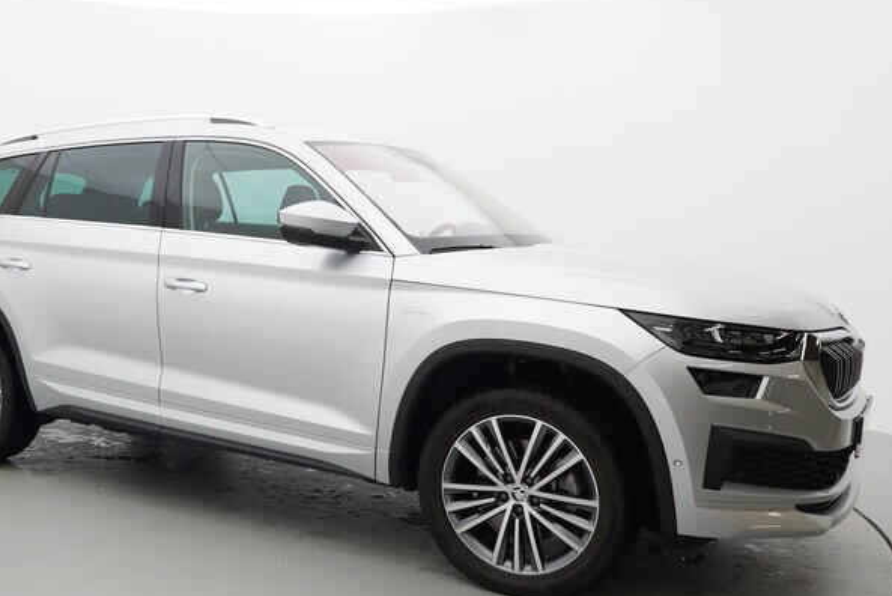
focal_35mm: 39
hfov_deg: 48.1
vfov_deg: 34.4
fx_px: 963
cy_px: 312
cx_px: 239
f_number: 5.6
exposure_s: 1/80
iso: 200
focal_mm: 15
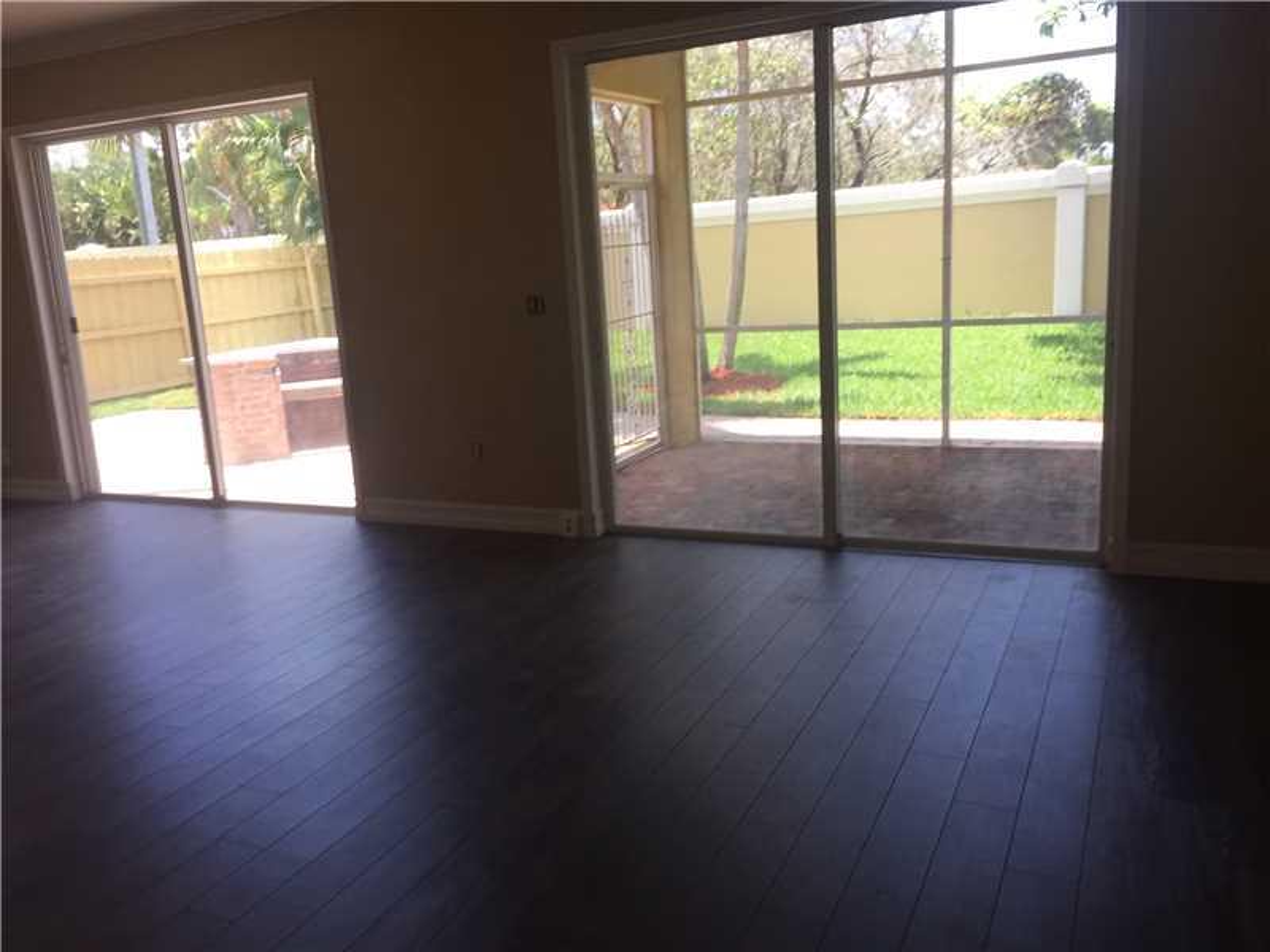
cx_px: 635
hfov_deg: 61.7
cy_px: 476
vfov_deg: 48.2
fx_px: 1064
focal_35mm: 29
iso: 50
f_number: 2.2
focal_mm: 4.15
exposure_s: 1/120
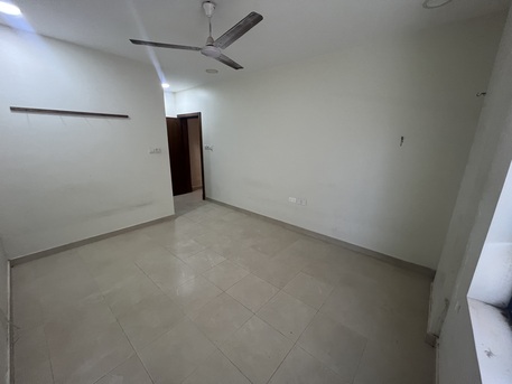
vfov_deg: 89.9
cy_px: 192
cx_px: 256
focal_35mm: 13
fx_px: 192
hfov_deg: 106.2
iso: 160
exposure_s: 1/50
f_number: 1.8
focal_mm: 1.57
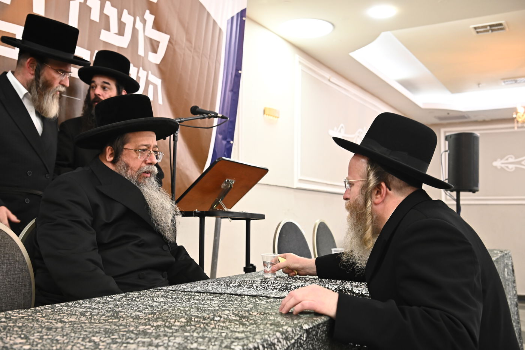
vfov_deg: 30.5
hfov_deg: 44.5
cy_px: 175
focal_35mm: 44
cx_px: 262
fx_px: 641
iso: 2500
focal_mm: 44
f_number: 5.6
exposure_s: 1/100
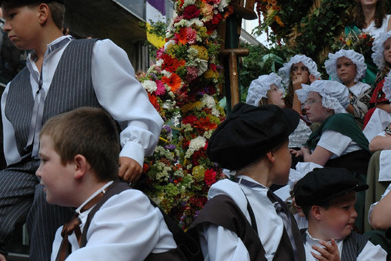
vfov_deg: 16.4
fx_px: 901
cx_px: 175
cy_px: 152
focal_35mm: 83
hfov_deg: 24.5
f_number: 5.6
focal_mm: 40
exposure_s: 1/500
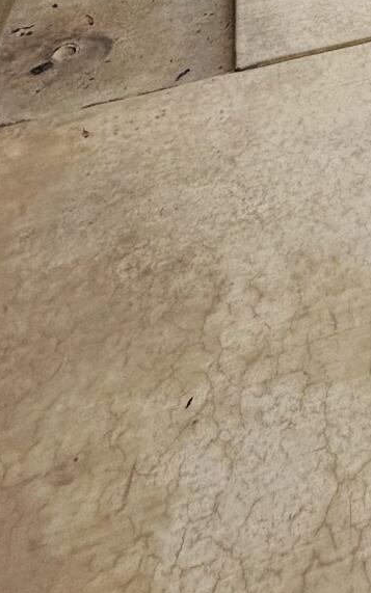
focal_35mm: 52
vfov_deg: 25.2
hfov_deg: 20.4
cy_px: -369
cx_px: 592
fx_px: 841
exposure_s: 1/1416
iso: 50
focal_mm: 2.22
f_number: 2.2
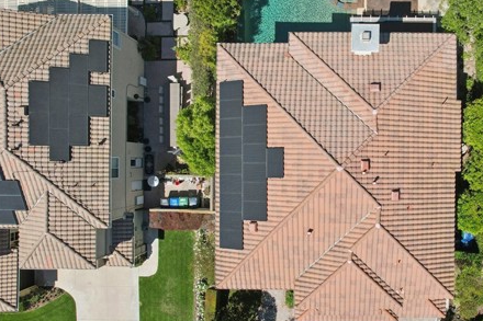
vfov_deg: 41.1
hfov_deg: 56.9
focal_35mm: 32
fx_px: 429
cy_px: 160
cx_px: 337
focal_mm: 8.4
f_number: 2.8
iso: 130
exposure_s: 1/2500
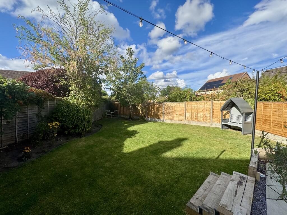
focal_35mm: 14
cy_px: 108
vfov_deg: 85.7
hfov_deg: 102.1
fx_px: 116
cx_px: 144
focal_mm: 2.22
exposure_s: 1/1567
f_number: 2.2
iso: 50
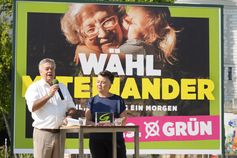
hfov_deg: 18.6
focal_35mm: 110
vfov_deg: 12.5
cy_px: 79
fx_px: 724
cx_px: 118
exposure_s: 1/800
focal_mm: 109
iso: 500
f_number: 9
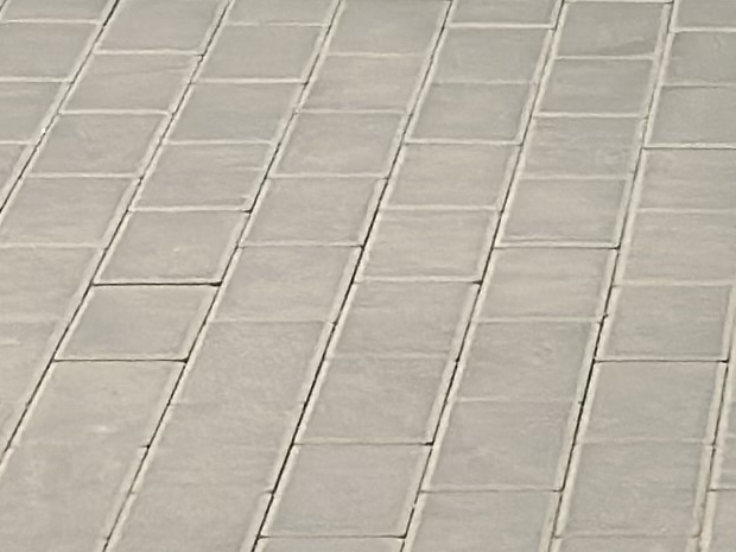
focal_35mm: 312
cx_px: 1090
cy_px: -808
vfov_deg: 4.6
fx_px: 6634
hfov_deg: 6.3
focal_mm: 6.86
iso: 250
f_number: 1.78
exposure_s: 1/50
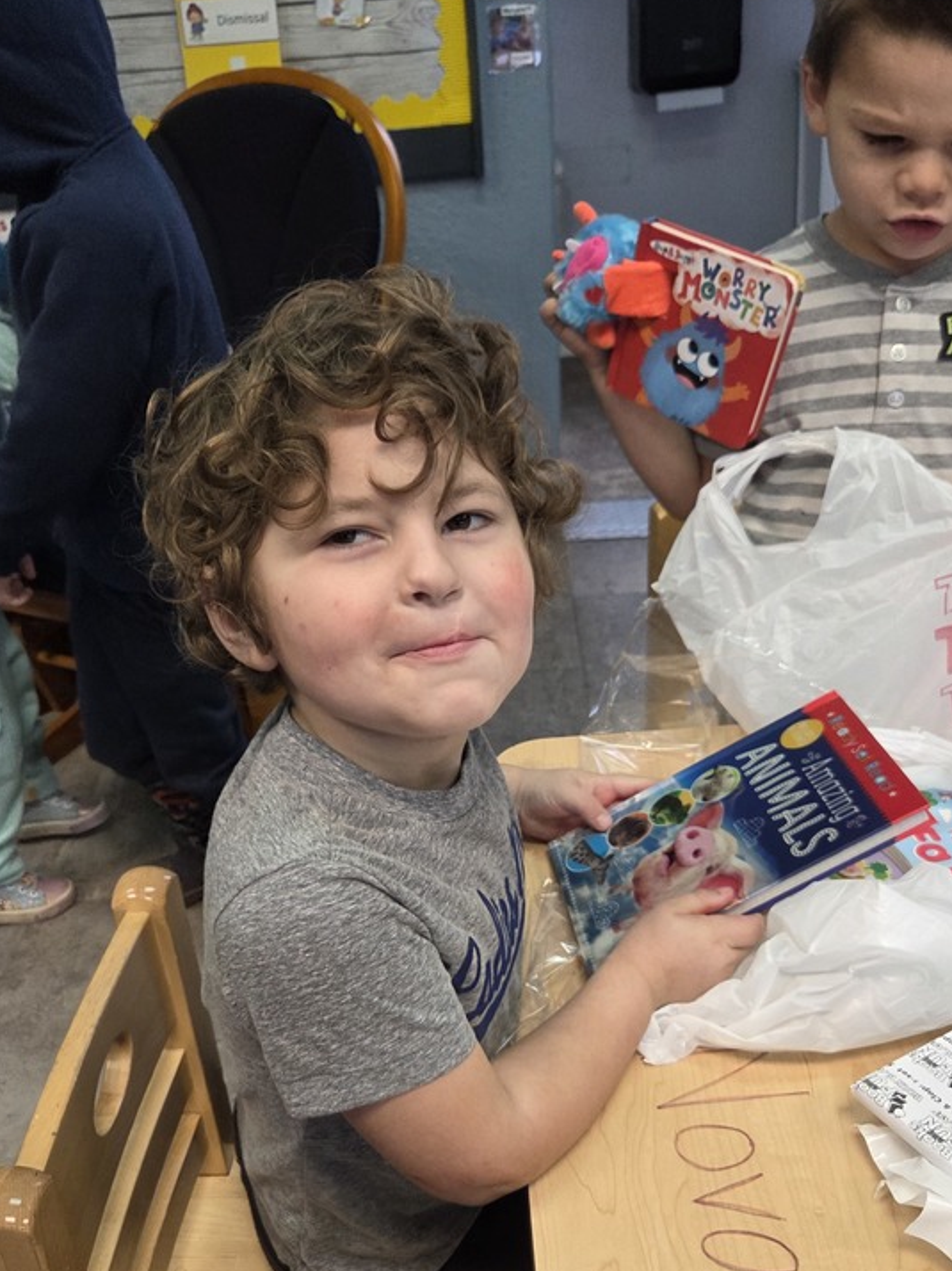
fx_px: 1211
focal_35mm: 33
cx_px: 477
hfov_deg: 42.9
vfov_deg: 54.4
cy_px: 828
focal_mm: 5.4
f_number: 1.8
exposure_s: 1/120
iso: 500
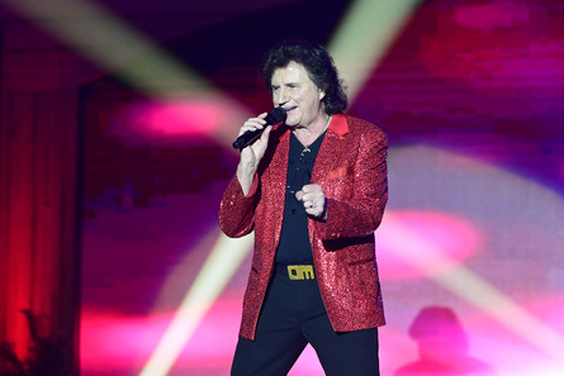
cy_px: 189
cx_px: 281
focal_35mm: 152
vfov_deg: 9.0
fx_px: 2382
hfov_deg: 13.5
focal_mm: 150
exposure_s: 1/400
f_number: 3.2
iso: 5000
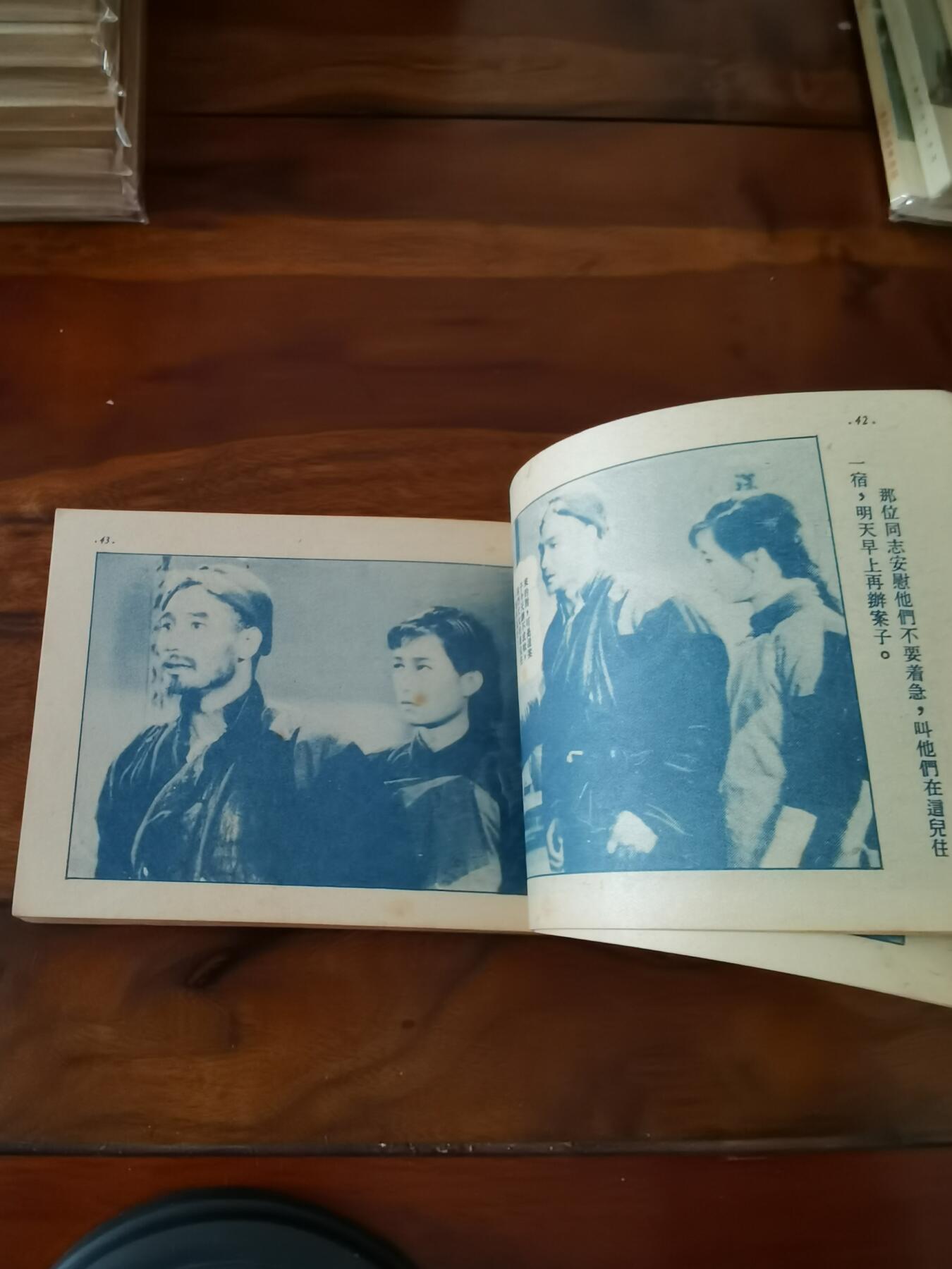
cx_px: 476
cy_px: 634
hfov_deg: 51.4
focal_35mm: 27
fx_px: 990
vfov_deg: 65.3
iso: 320
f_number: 2.2
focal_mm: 2.26
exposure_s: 1/33.3
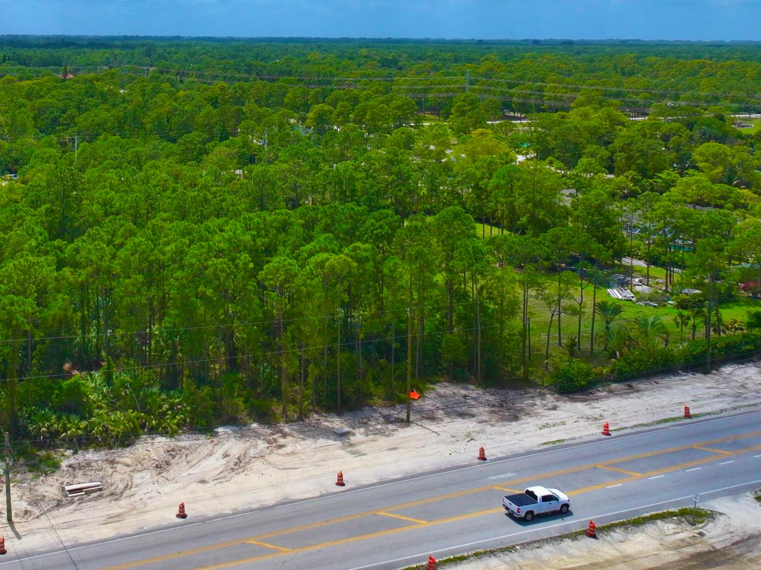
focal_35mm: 43
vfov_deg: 32.3
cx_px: 175
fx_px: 945
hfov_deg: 42.3
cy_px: 85
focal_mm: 12.29
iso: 100
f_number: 2.8
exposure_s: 1/3200
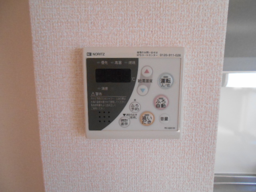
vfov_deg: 53.1
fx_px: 192
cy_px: 96
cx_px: 128
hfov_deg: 67.3
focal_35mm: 26
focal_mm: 4.6
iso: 560
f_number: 3.2
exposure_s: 1/250
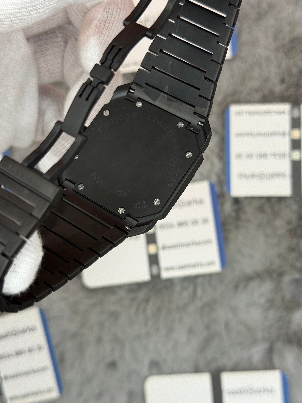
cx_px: 151
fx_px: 558
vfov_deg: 39.7
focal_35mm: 48
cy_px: 202
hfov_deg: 30.3
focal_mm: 6.76
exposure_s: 1/503
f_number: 1.78
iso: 64
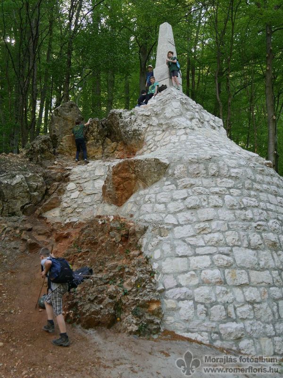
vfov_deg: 49.0
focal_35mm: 38
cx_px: 142
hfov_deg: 37.7
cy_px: 189
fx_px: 414
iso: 200
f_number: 3.8
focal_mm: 19
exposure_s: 1/125
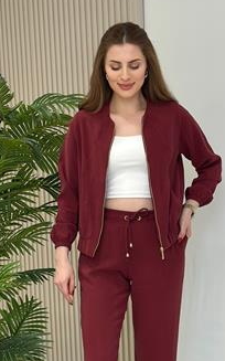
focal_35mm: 83
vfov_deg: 24.8
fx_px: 815
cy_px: 243
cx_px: 126
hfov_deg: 15.7
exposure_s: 1/202
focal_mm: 6.86
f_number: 1.78
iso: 80
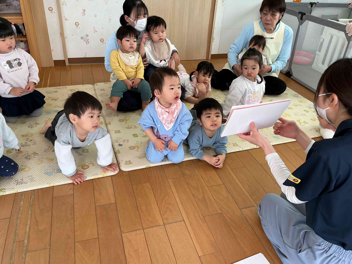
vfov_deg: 48.2
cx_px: 176
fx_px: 295
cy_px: 132
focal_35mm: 29
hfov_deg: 61.7
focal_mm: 3
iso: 40
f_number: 1.8
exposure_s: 1/120
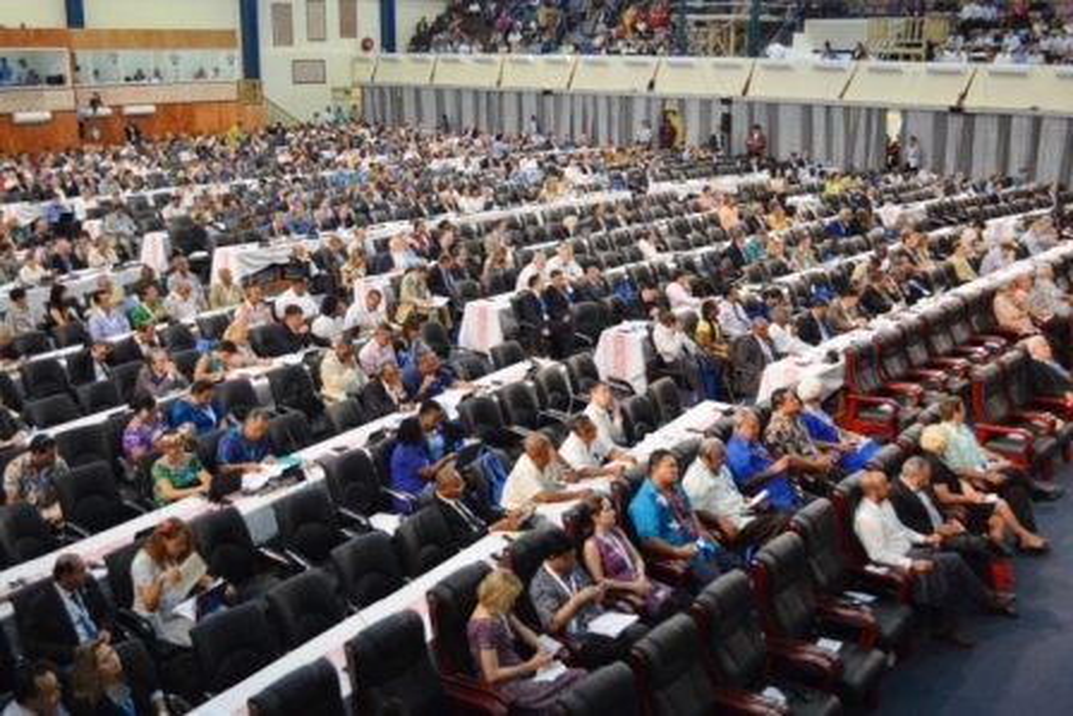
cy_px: 358
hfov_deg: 53.1
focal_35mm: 36
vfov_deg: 36.9
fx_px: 1073
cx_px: 536
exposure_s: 1/40
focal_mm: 24
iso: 800
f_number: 4
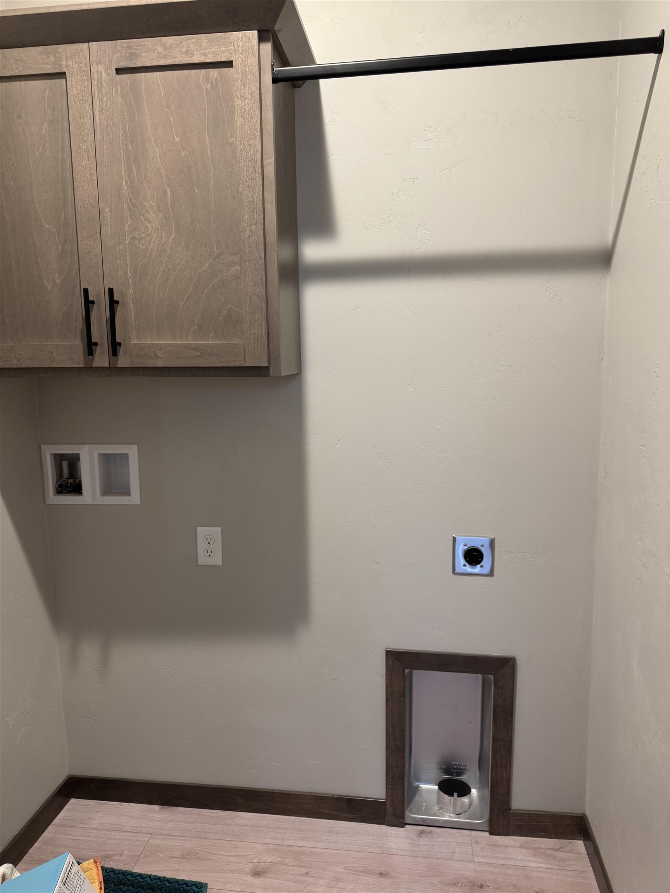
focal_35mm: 24
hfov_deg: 56.8
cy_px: 446
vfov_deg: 71.6
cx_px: 335
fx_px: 619
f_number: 1.78
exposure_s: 1/60
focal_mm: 6.76
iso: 200
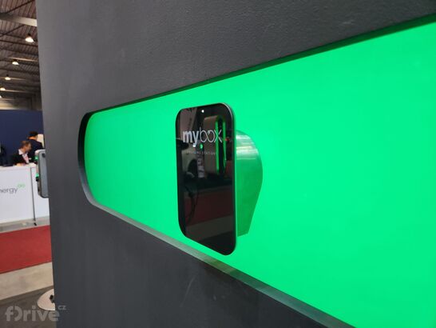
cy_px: 164
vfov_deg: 58.9
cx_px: 218
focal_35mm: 23
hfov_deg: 73.9
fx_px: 290
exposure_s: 1/100
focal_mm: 5.4
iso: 160
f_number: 1.8
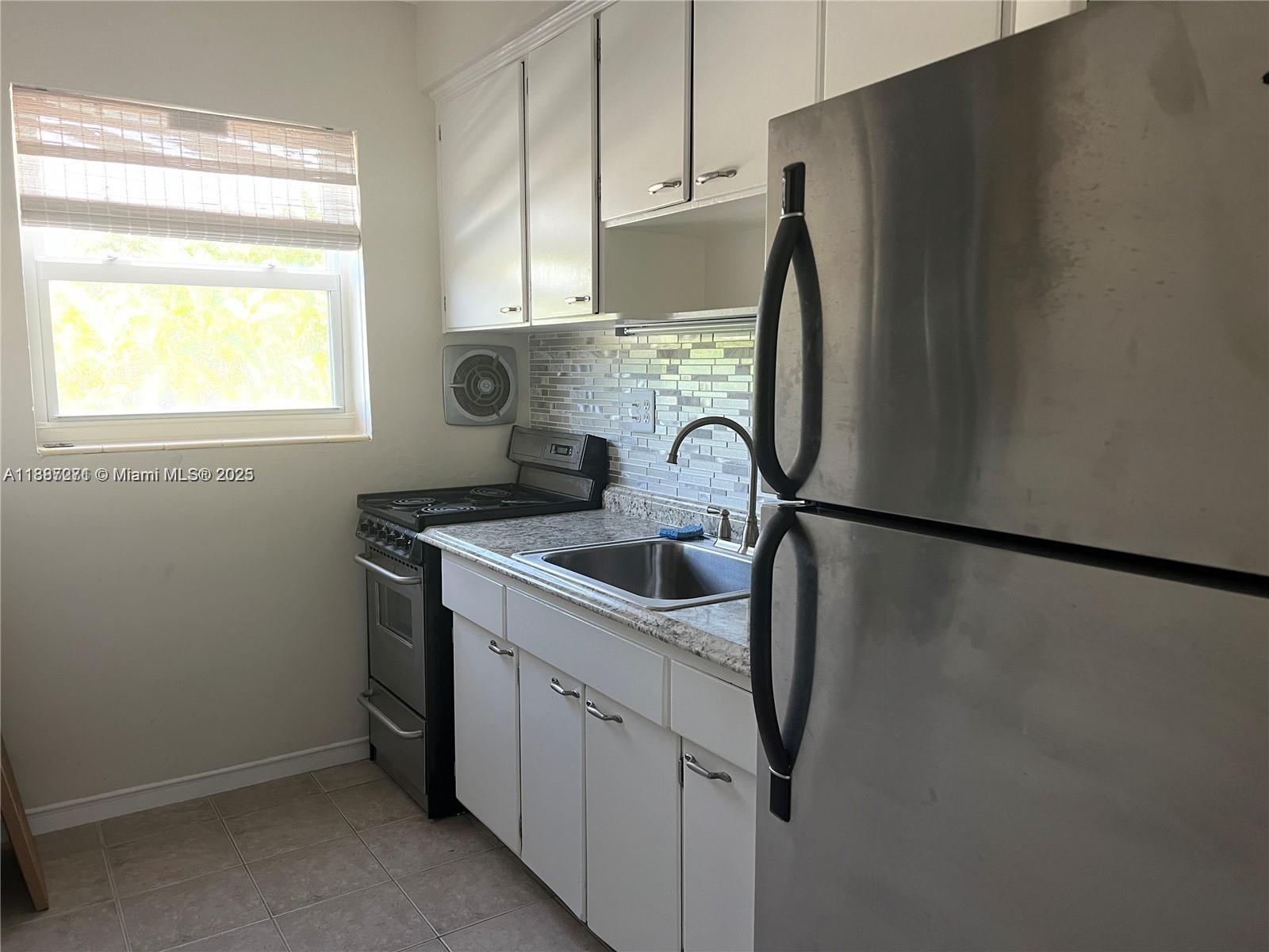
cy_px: 476
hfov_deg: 67.3
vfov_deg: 53.1
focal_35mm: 26
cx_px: 634
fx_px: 953
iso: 125
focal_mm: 5.7
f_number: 1.5
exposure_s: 1/99
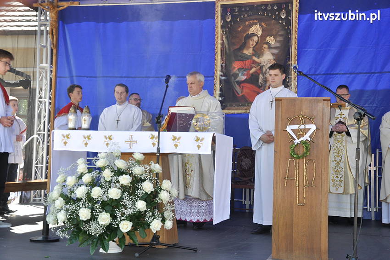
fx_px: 519
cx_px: 195
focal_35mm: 48
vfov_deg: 28.0
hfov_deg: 41.1
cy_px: 130
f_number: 6.3
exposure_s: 1/160
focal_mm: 32
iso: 400
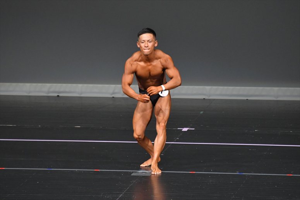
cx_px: 150
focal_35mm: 450
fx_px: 3748
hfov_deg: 4.6
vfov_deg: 3.1
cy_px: 100
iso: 4000
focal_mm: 300
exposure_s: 1/400
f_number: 5.6
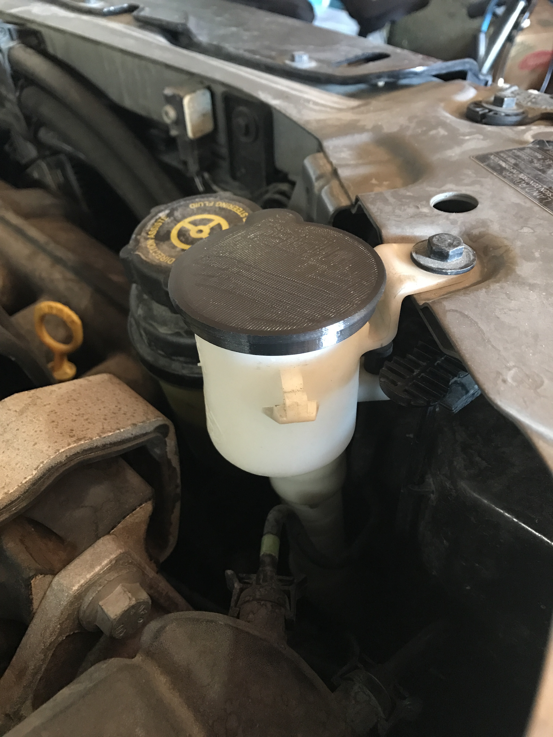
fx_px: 596
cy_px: 368
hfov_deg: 49.7
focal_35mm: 28
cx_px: 276
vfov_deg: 63.4
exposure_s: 1/7
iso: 100
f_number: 1.8
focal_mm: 3.99
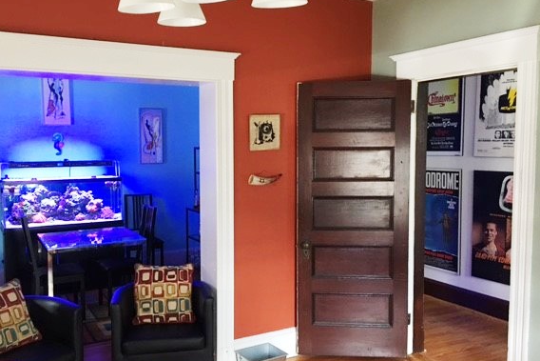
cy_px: 187
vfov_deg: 38.9
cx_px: 243
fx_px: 510
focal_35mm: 34
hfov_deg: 55.7
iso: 100
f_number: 2.2
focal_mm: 4.15
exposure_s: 1/15
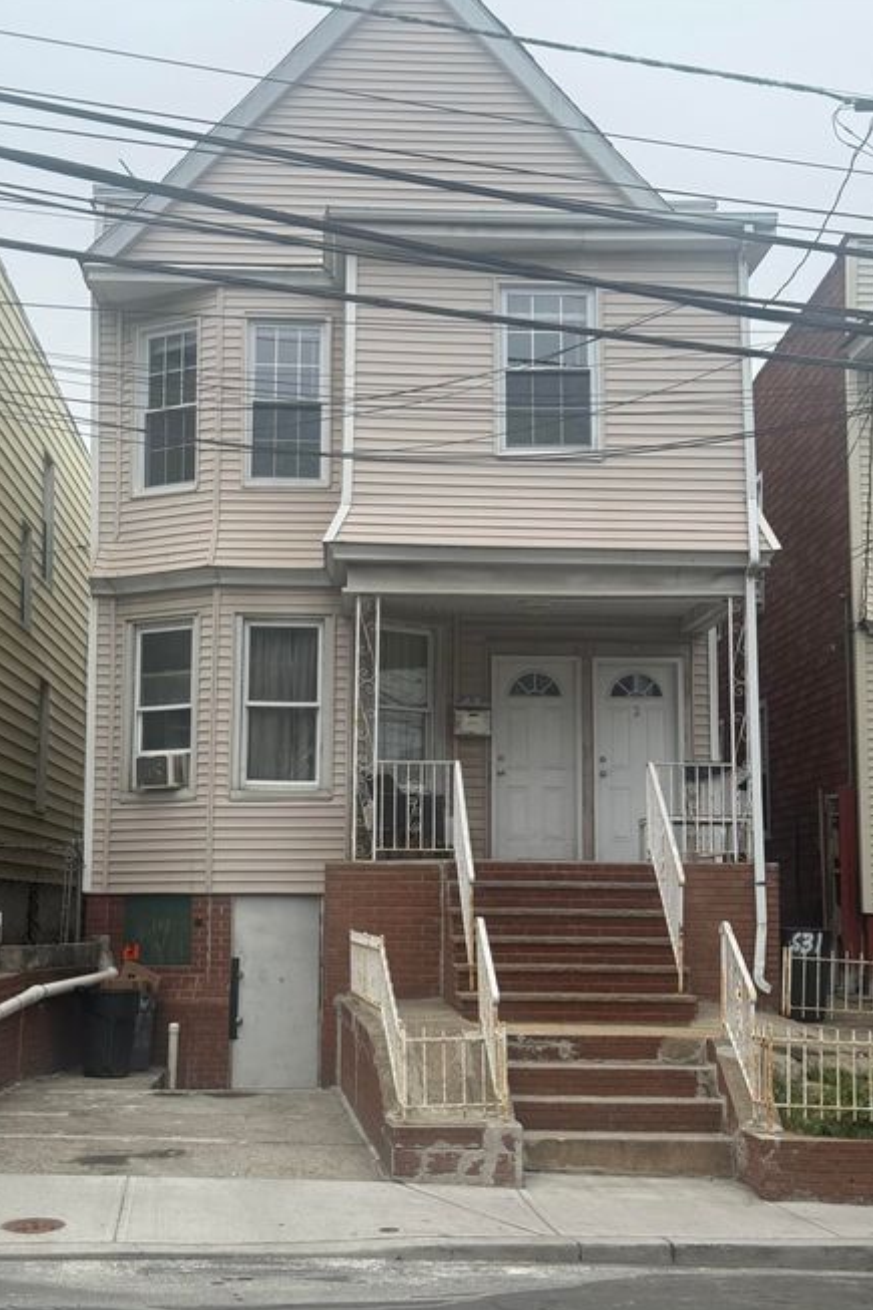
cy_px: 657
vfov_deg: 38.9
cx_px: 425
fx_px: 1856
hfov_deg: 26.5
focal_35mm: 51
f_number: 1.78
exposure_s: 1/4329
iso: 80
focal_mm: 6.76
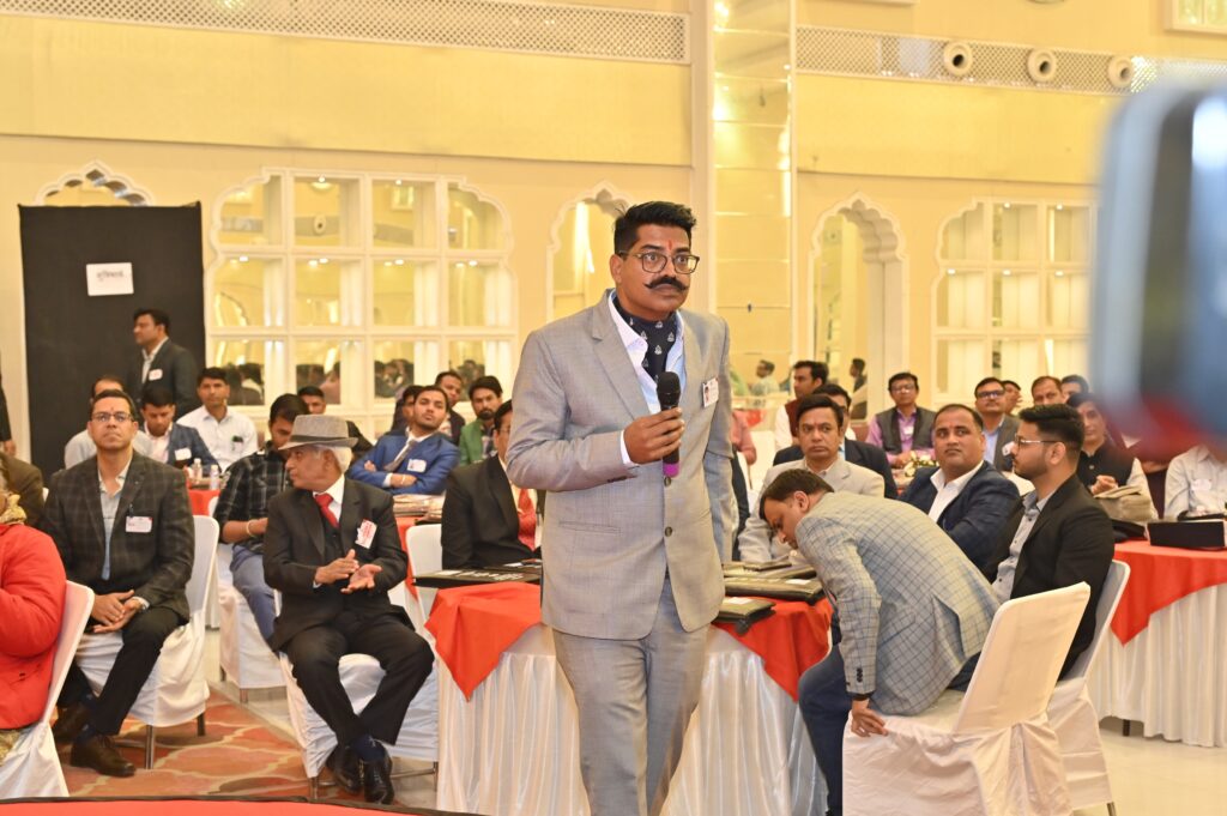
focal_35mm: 50
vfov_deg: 26.9
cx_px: 614
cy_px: 408
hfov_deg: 39.6
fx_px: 1703
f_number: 4.5
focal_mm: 50
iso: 1600
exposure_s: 1/160
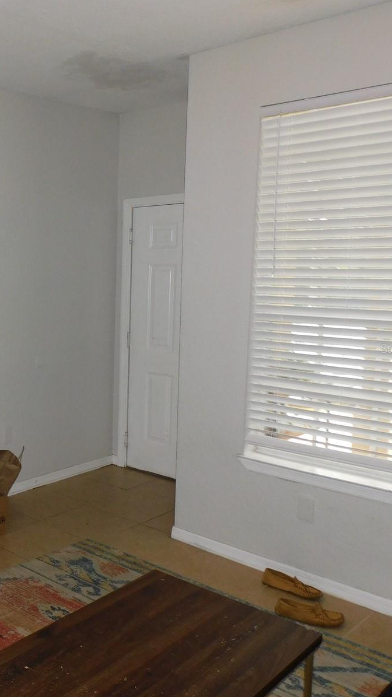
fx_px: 647
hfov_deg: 30.4
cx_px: -31
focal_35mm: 35
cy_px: 348
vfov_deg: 56.6
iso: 200
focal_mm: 4.3
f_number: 3.3
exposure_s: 1/30
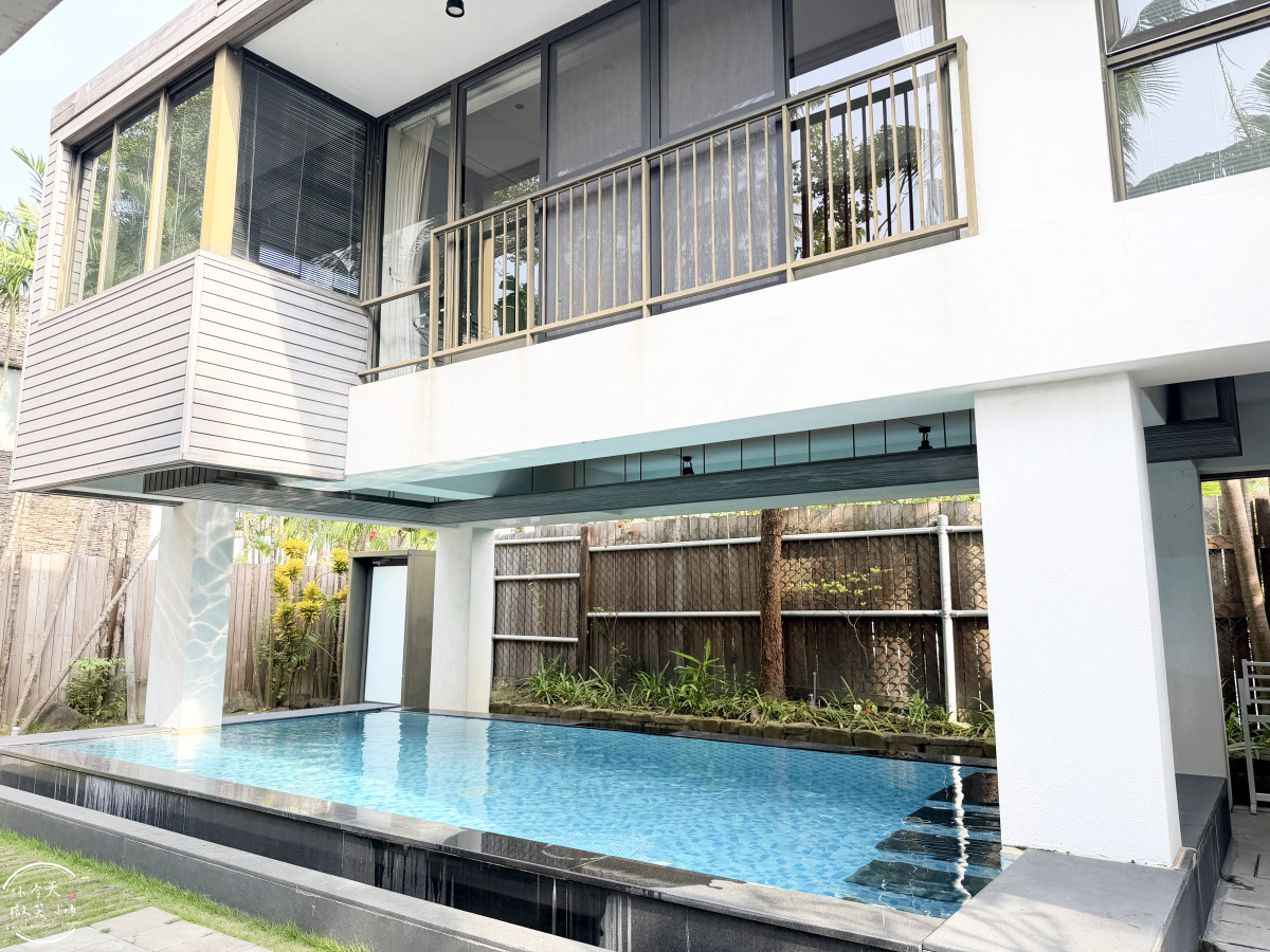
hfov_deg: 71.6
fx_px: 881
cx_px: 635
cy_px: 476
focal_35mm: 24
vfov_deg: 56.8
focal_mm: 6.76
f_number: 1.78
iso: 80
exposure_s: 1/494
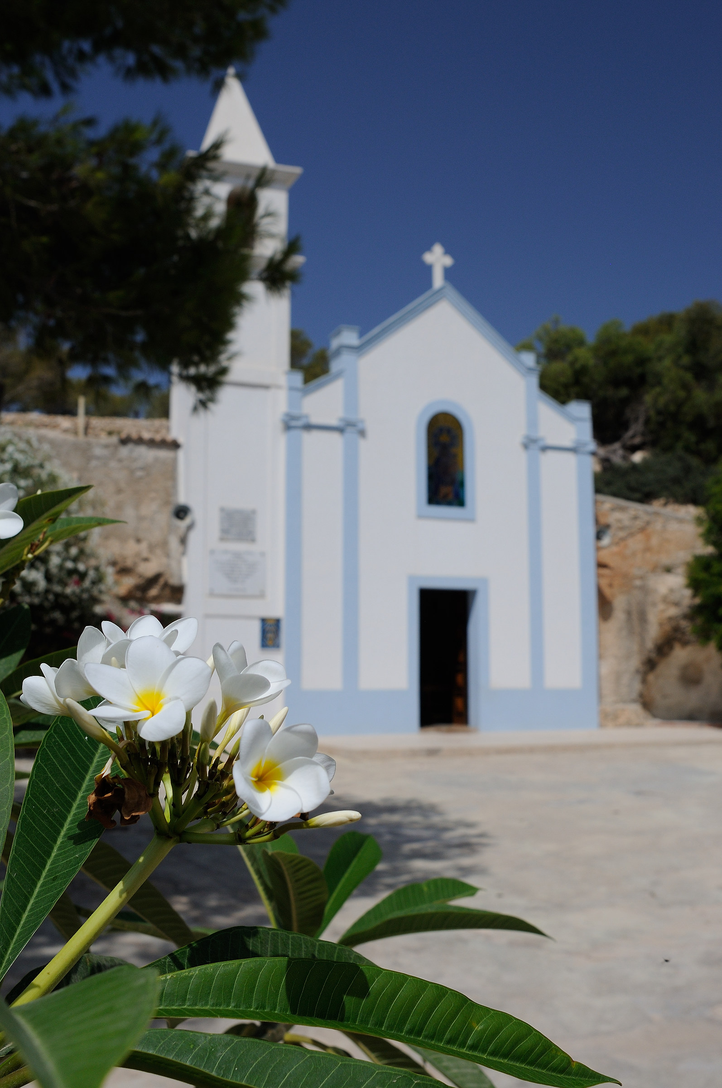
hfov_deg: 36.8
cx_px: 361
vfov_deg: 53.2
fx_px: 1086
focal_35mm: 36
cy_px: 544
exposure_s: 1/500
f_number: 8
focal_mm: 24
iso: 200
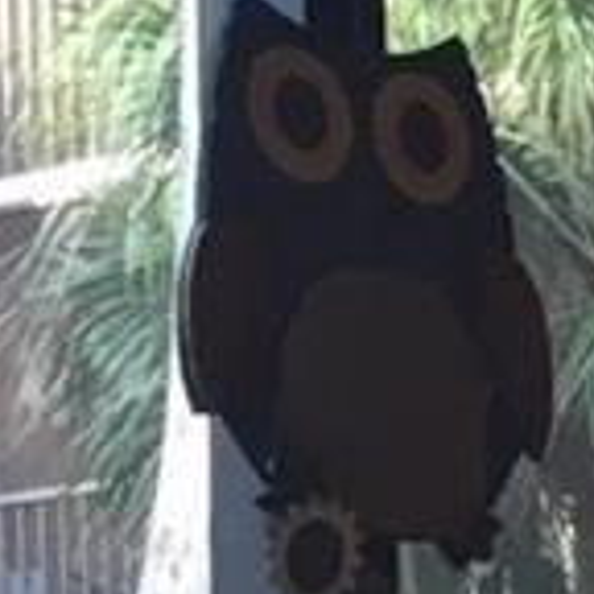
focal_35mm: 214
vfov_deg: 7.2
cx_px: 1386
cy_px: 1798
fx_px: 4155
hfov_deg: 7.7
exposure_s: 1/40
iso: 32
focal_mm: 4.15
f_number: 2.2
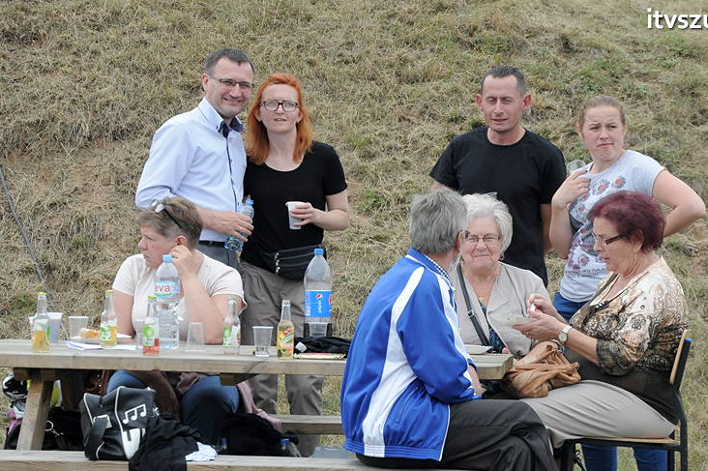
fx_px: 2566
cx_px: 395
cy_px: 260
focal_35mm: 131
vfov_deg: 10.5
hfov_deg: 15.7
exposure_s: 1/1000
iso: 800
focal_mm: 75
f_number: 8
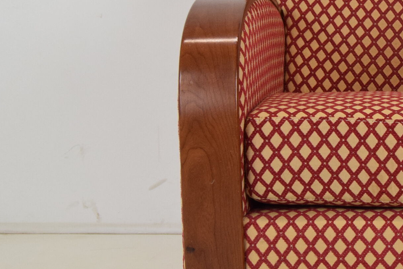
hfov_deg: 18.1
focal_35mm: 110
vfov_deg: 12.5
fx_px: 1232
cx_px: 409
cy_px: 86
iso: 1600
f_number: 7.1
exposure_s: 1/200
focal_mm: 30
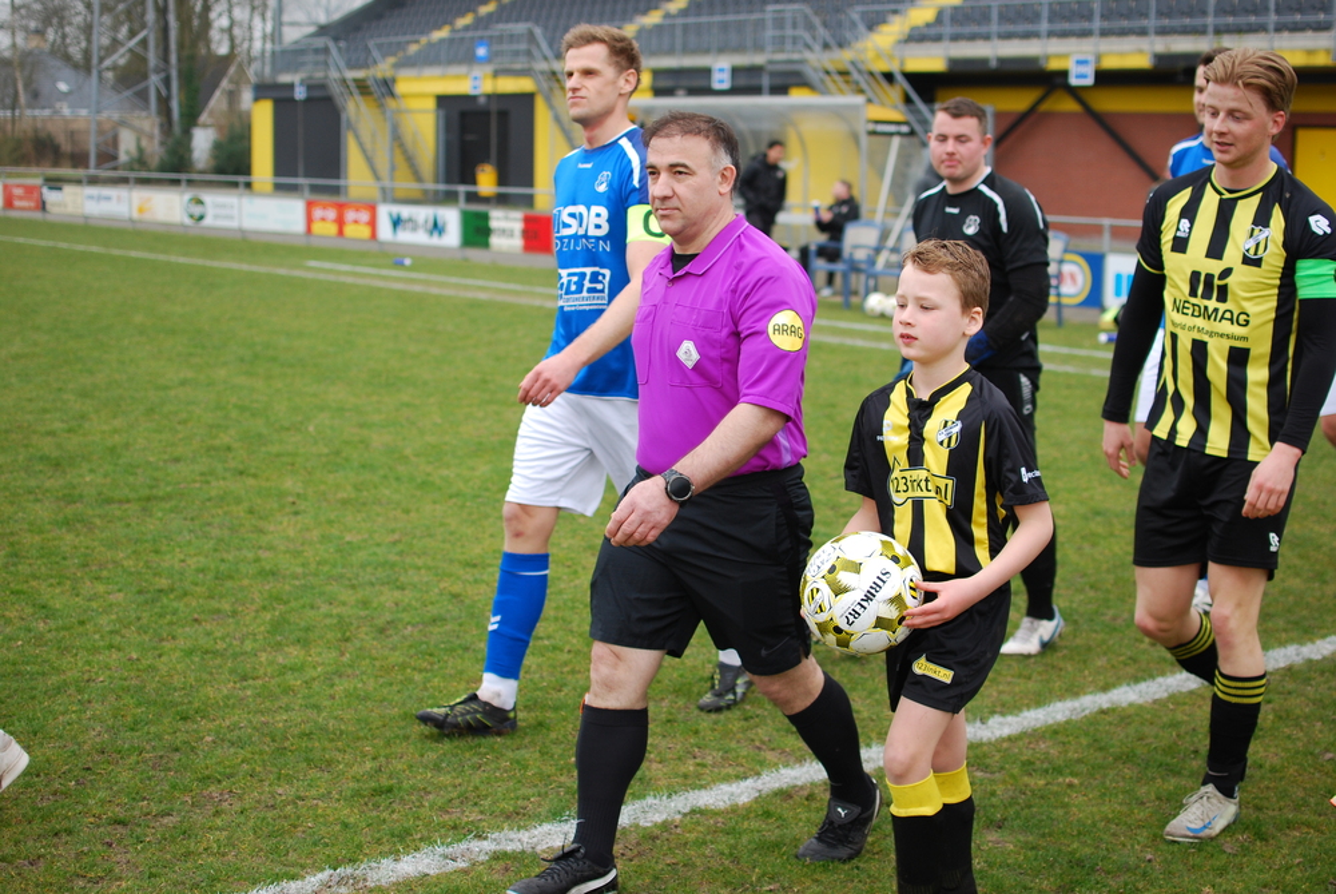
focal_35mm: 52
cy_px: 447
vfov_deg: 25.8
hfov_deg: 37.8
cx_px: 668
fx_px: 1950
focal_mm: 35
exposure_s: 1/640
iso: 200
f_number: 2.2
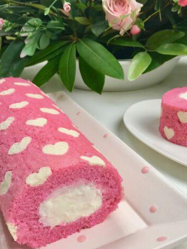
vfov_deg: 44.8
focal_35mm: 42
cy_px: 128
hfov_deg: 34.3
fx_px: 303
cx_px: 109
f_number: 1.8
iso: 25
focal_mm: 3.99
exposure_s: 1/120
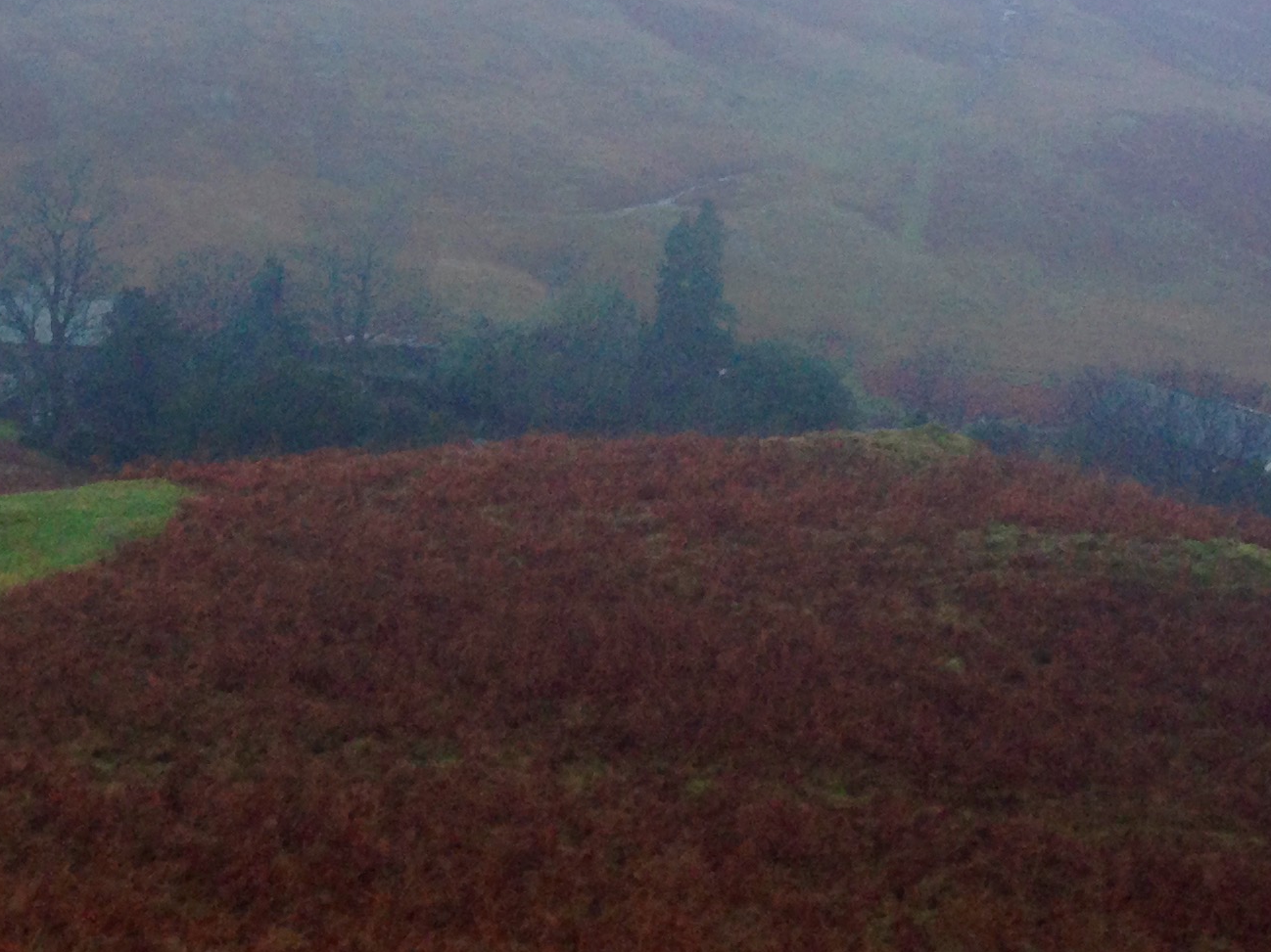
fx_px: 3047
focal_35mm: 83
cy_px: 165
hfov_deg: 23.6
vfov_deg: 17.6
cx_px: 568
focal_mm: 4.12
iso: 80
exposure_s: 1/20
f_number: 2.4
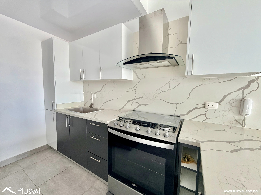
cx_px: 130
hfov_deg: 102.1
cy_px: 98
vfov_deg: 85.7
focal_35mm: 14
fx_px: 106
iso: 160
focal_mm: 2.22
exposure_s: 1/121
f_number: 2.2
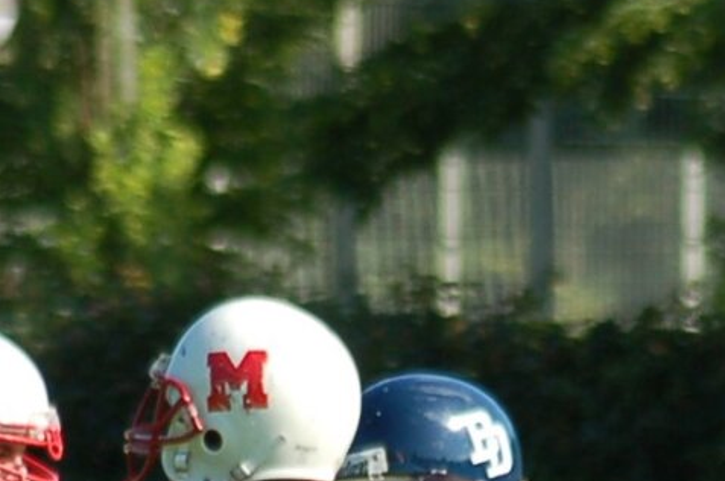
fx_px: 20842
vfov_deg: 1.3
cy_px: 773
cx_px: 479
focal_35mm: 1037
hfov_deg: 2.0
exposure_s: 1/1000
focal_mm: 150
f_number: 4.5
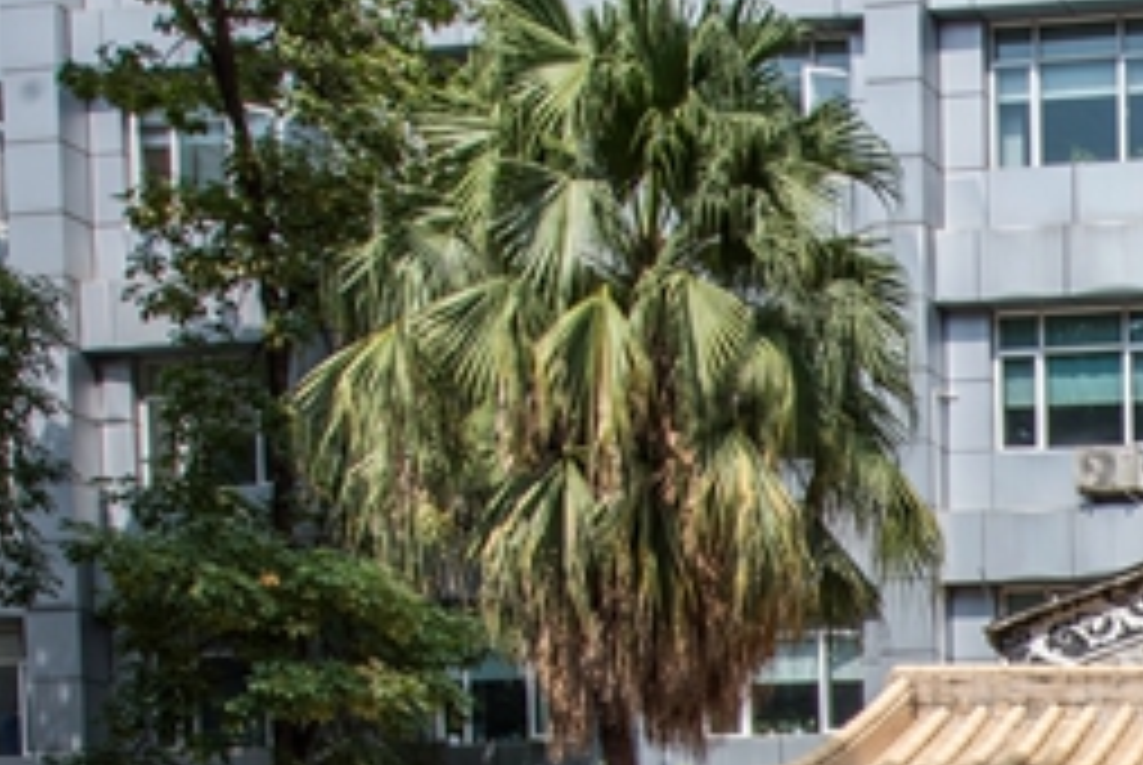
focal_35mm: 68
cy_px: 1298
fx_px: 2161
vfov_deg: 17.1
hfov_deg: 22.3
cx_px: 1863
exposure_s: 1/100
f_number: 13
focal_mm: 16
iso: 100
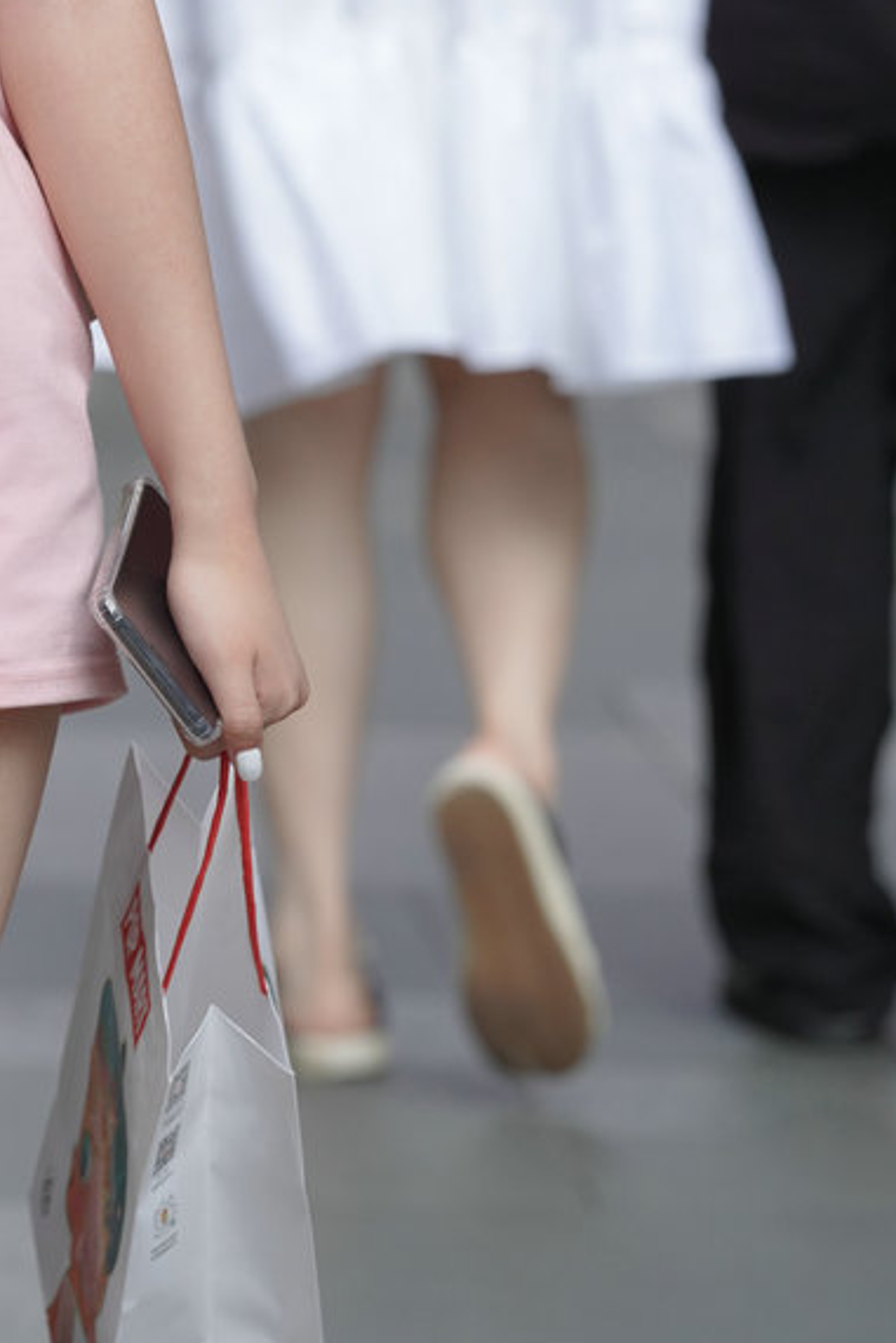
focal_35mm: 319
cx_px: -127
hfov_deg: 4.3
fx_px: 11901
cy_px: -134
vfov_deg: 6.4
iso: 500
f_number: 5
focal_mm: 135
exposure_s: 1/1000
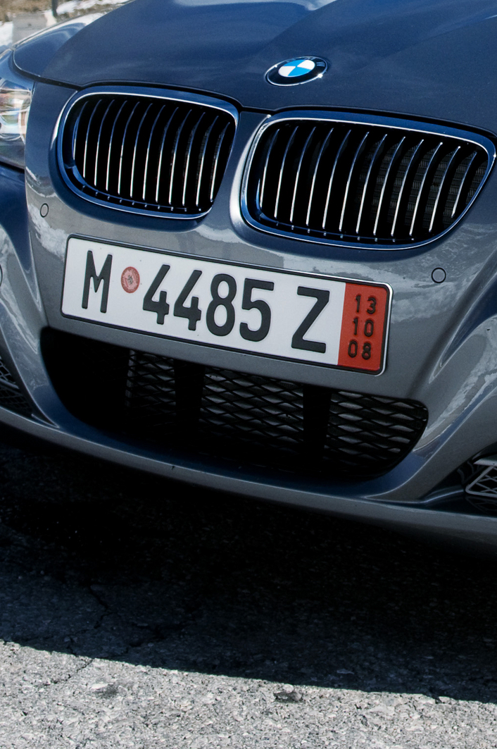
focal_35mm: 97
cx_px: 570
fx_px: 2022
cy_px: -30
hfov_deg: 13.7
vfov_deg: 20.2
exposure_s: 1/250
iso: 200
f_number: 7.1
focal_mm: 23
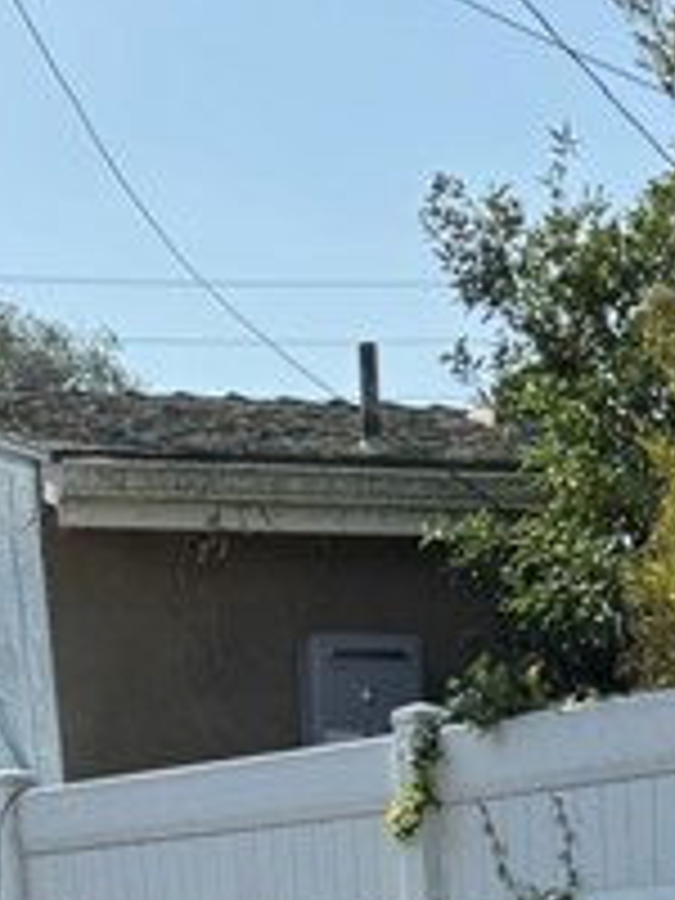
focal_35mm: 123
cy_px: 1755
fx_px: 3198
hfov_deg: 11.9
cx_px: 670
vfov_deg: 13.8
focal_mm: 6.76
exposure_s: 1/2174
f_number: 1.78
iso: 80
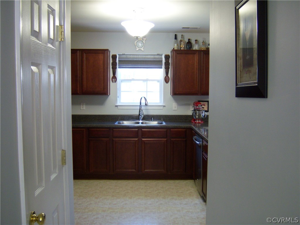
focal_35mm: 36
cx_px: 150
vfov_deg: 39.7
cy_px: 112
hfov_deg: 51.4
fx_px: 312
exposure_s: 1/15
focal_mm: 7.5
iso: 160
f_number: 2.8
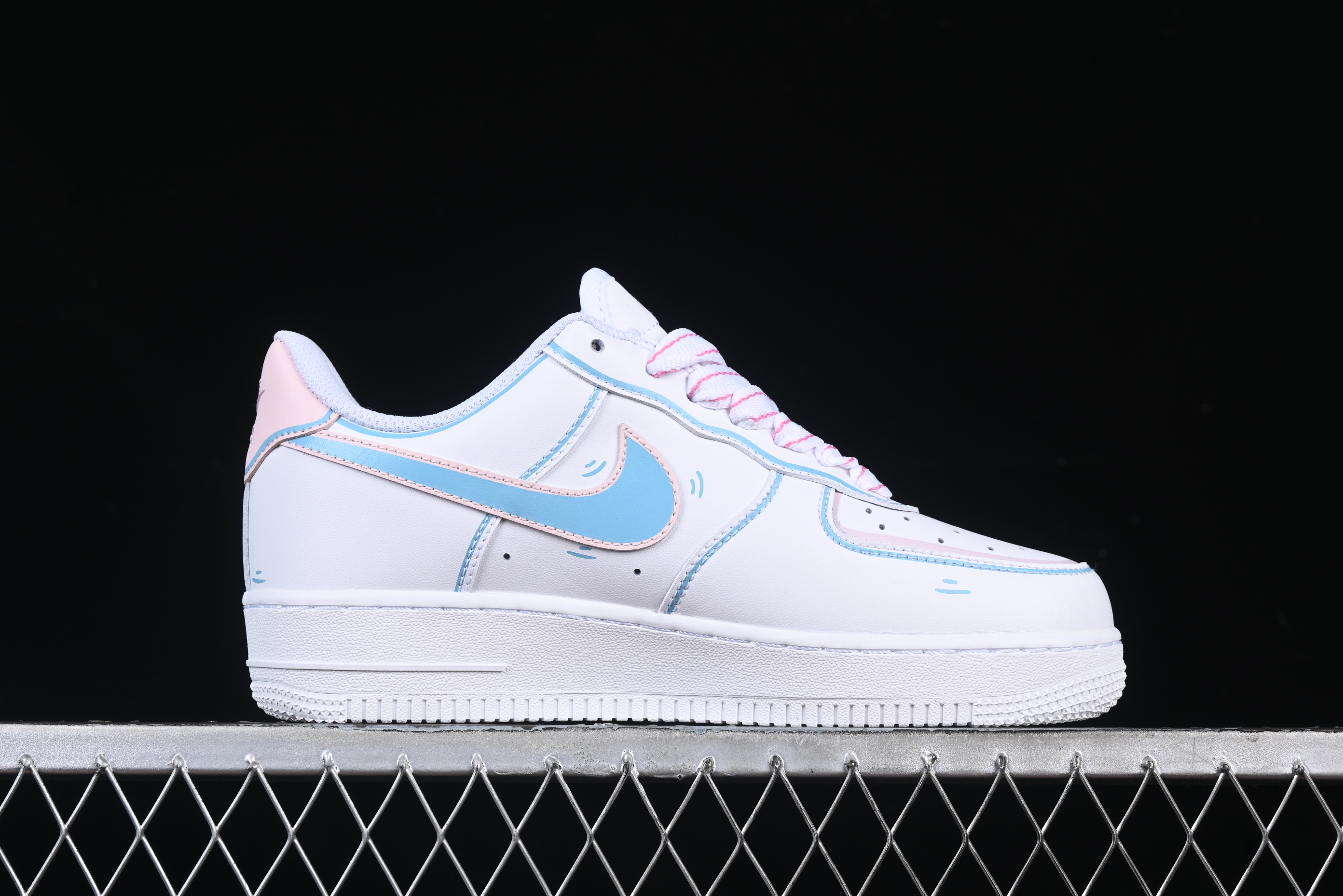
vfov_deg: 18.2
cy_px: 448
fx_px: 2798
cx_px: 672
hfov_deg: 27.0
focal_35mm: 75
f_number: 8
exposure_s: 1/100
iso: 160
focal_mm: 50
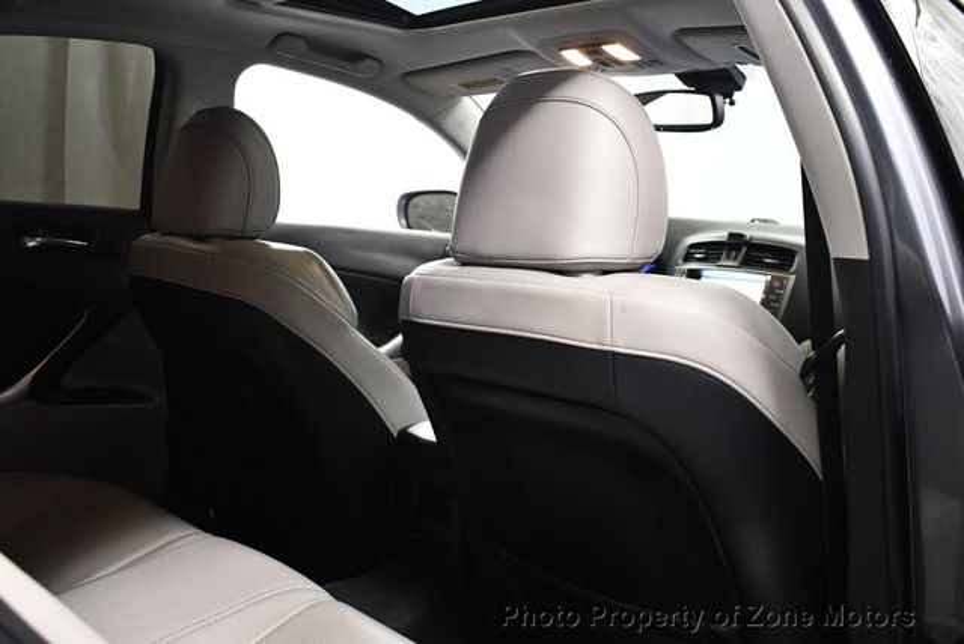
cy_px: 322
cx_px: 482
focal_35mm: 36
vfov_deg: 36.9
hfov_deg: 53.1
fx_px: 965
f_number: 3.5
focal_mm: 18
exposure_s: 1/80
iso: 3200
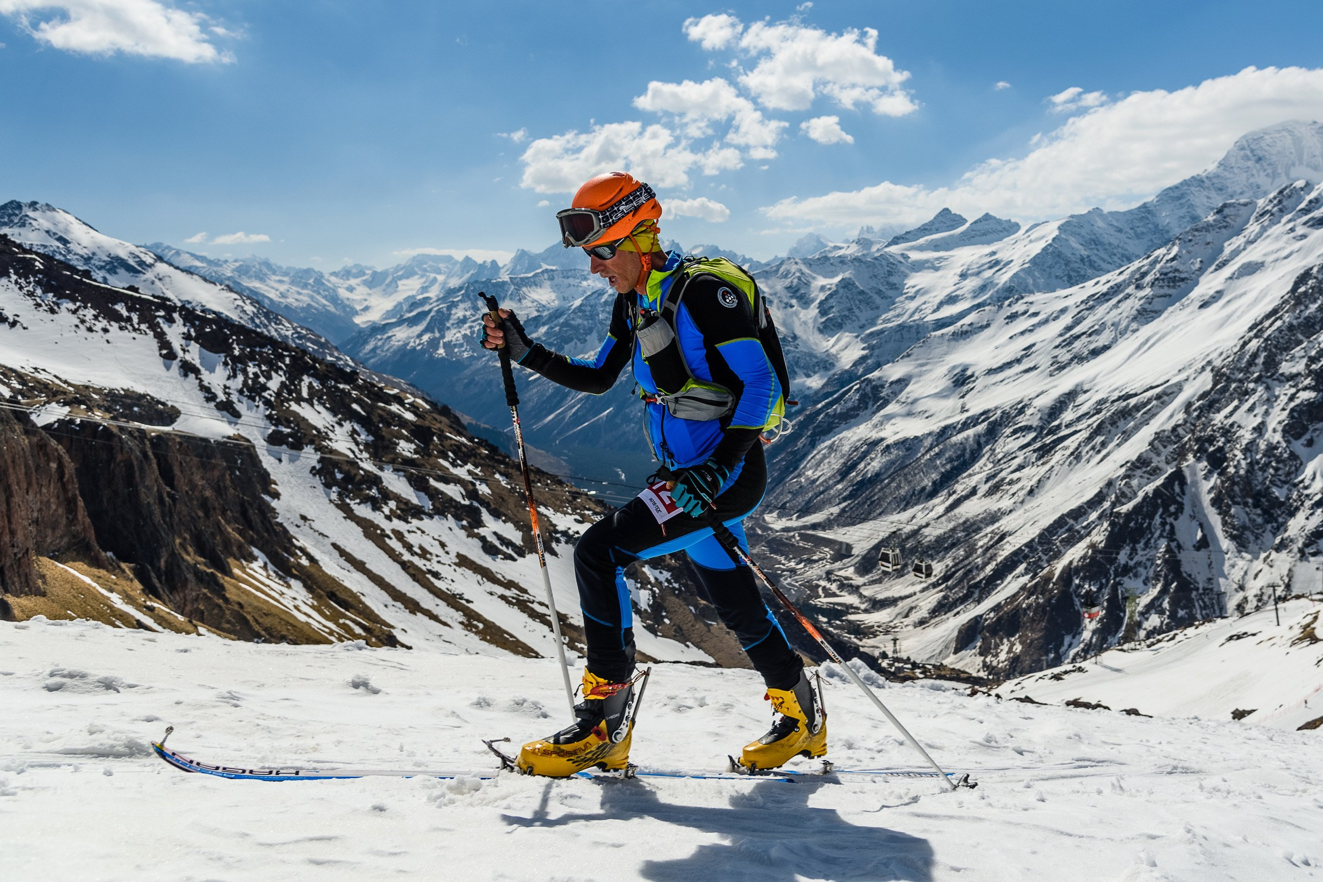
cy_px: 441
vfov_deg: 53.2
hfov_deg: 73.7
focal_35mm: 24
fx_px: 882
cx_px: 662
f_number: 6.3
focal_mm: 24
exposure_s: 1/640
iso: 100
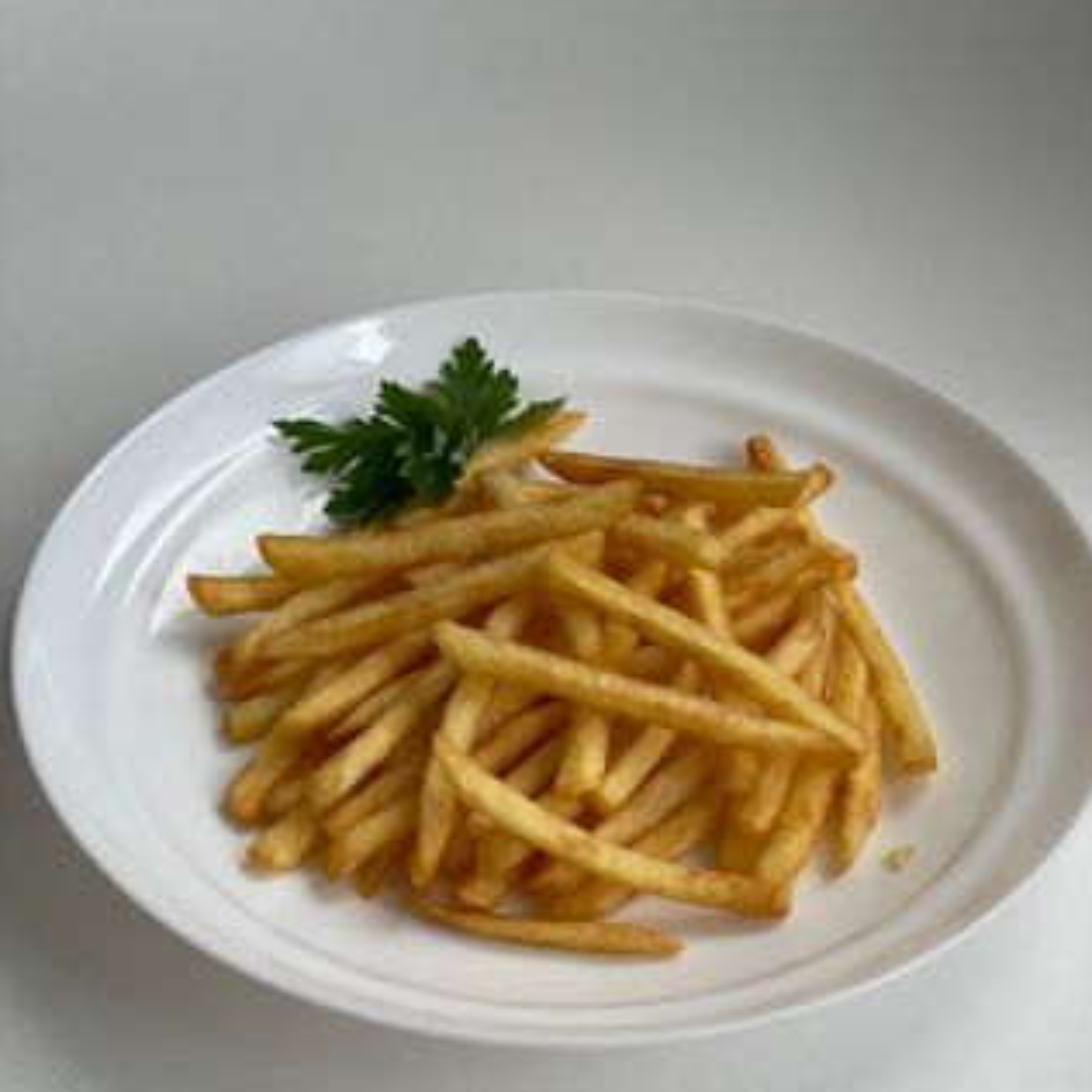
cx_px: 549
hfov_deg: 27.7
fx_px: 2213
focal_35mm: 62
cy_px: 638
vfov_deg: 27.7
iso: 40
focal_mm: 6
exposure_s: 1/122
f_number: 2
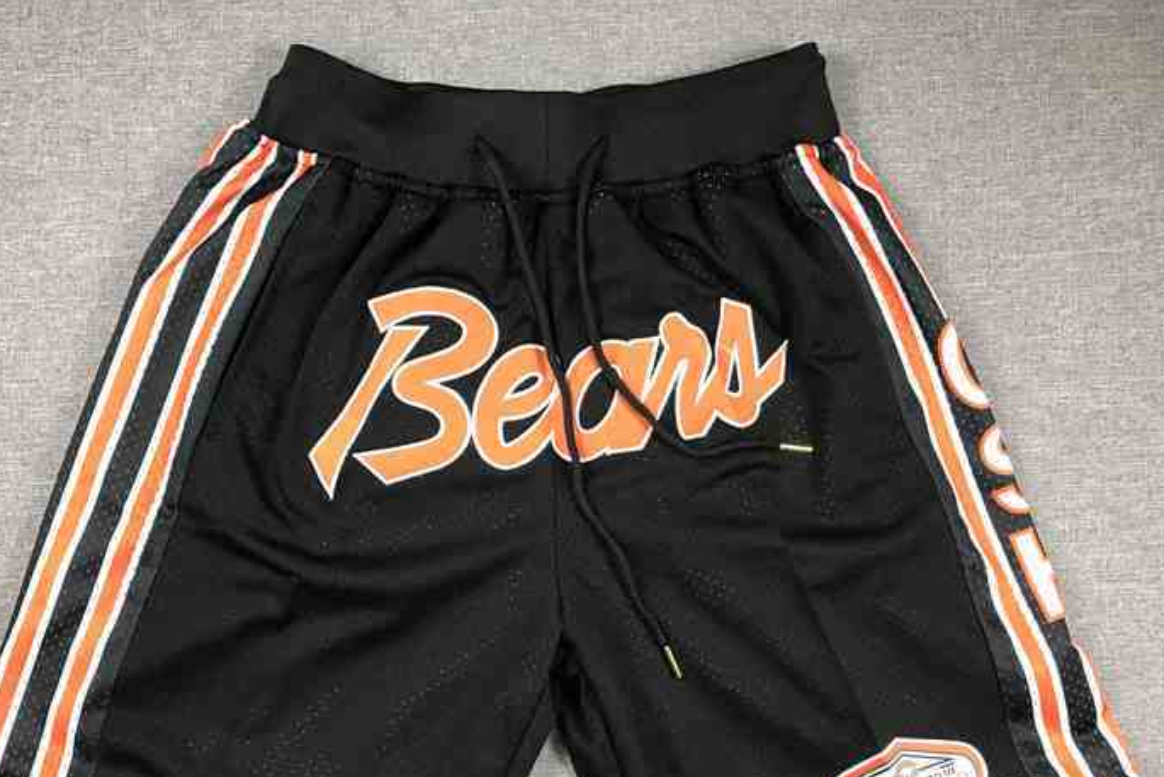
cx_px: 549
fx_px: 1099
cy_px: 495
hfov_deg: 55.8
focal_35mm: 34
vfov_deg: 38.6
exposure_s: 1/33
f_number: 1.8
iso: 25
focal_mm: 3.99
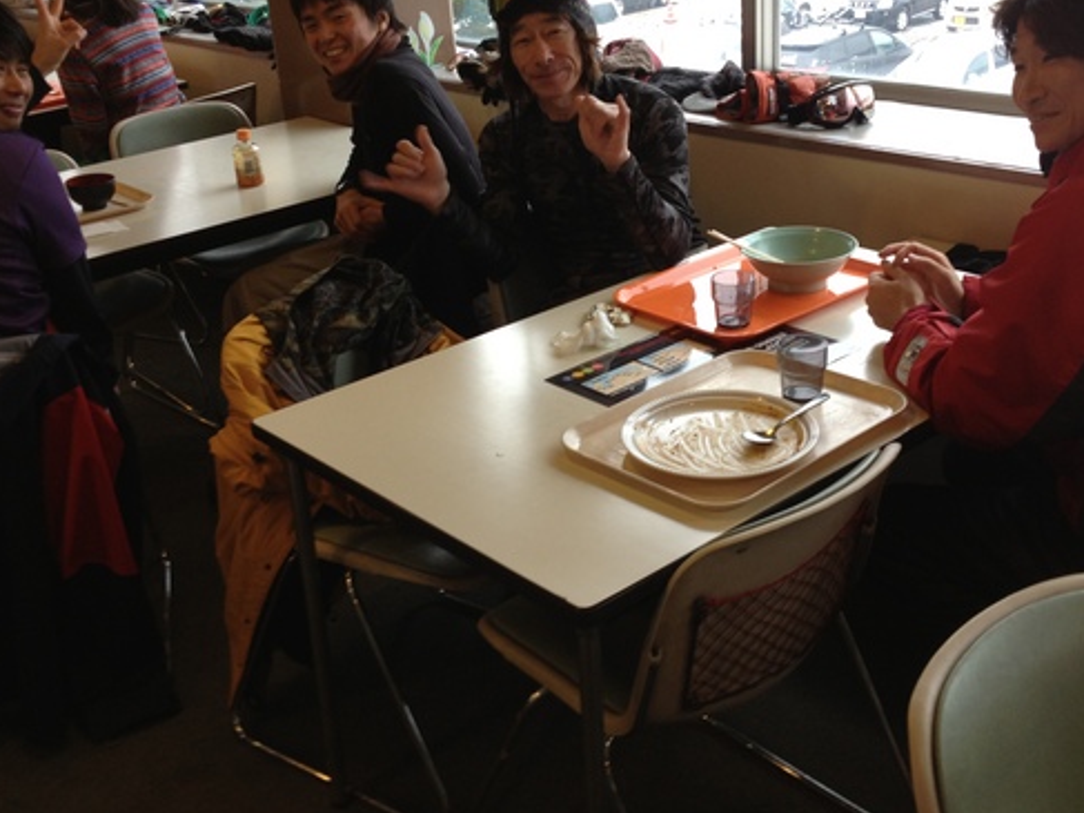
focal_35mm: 46
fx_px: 1440
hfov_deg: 41.2
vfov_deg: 31.4
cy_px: 334
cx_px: 590
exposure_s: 1/24
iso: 50
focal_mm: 4.28
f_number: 2.4
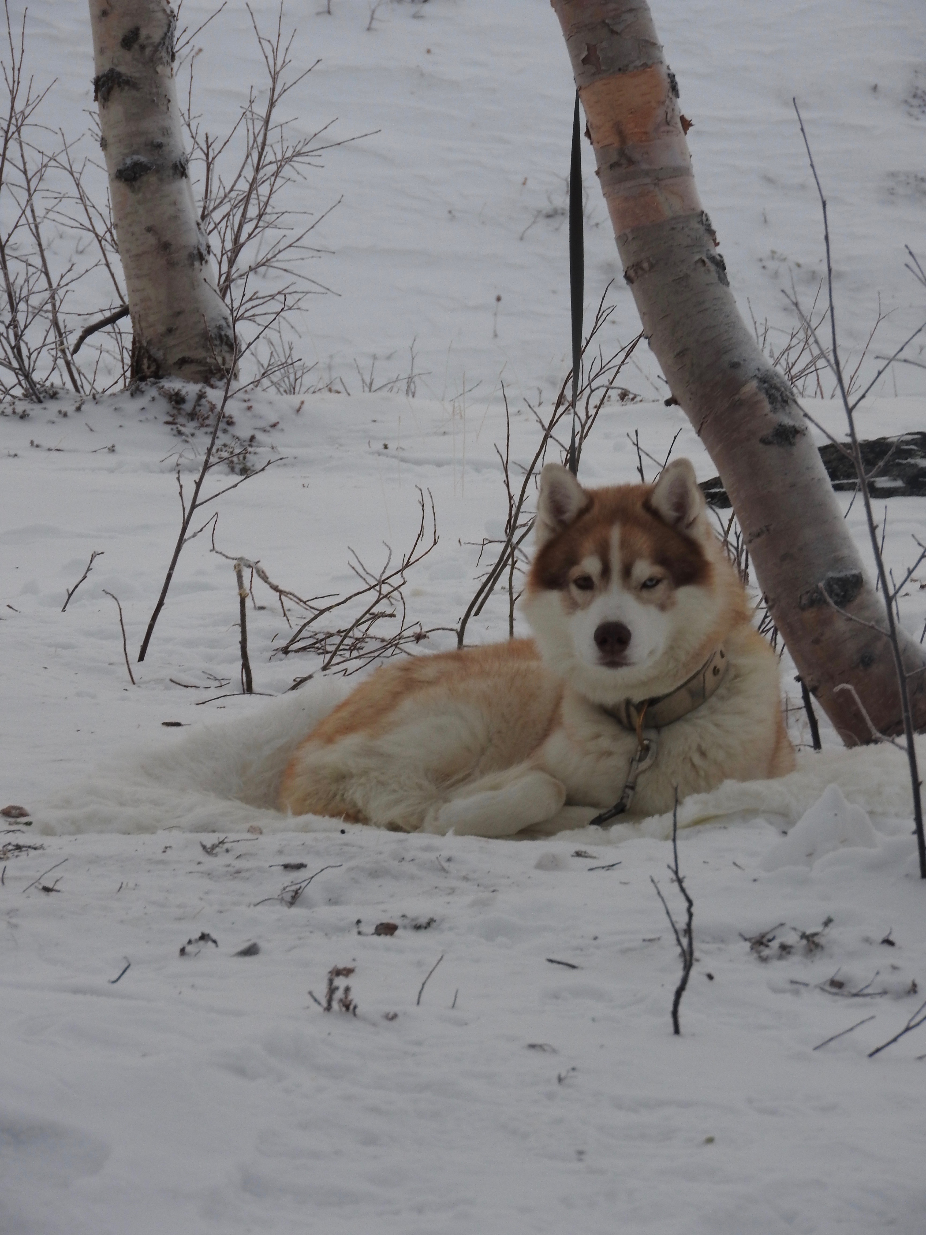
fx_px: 9630
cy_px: 618
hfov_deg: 5.5
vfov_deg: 7.3
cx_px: 463
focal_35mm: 270
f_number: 5.5
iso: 110
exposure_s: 1/125
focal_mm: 48.4
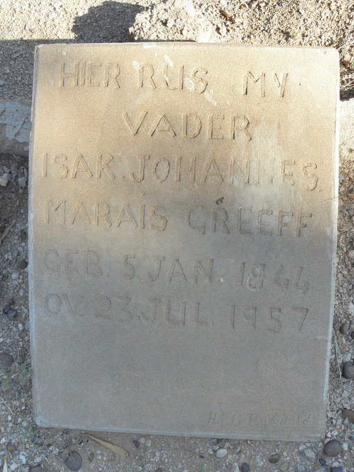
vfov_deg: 67.3
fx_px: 355
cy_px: 236
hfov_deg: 53.1
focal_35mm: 26
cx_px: 177
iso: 200
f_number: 6.3
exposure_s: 1/200
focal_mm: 4.6
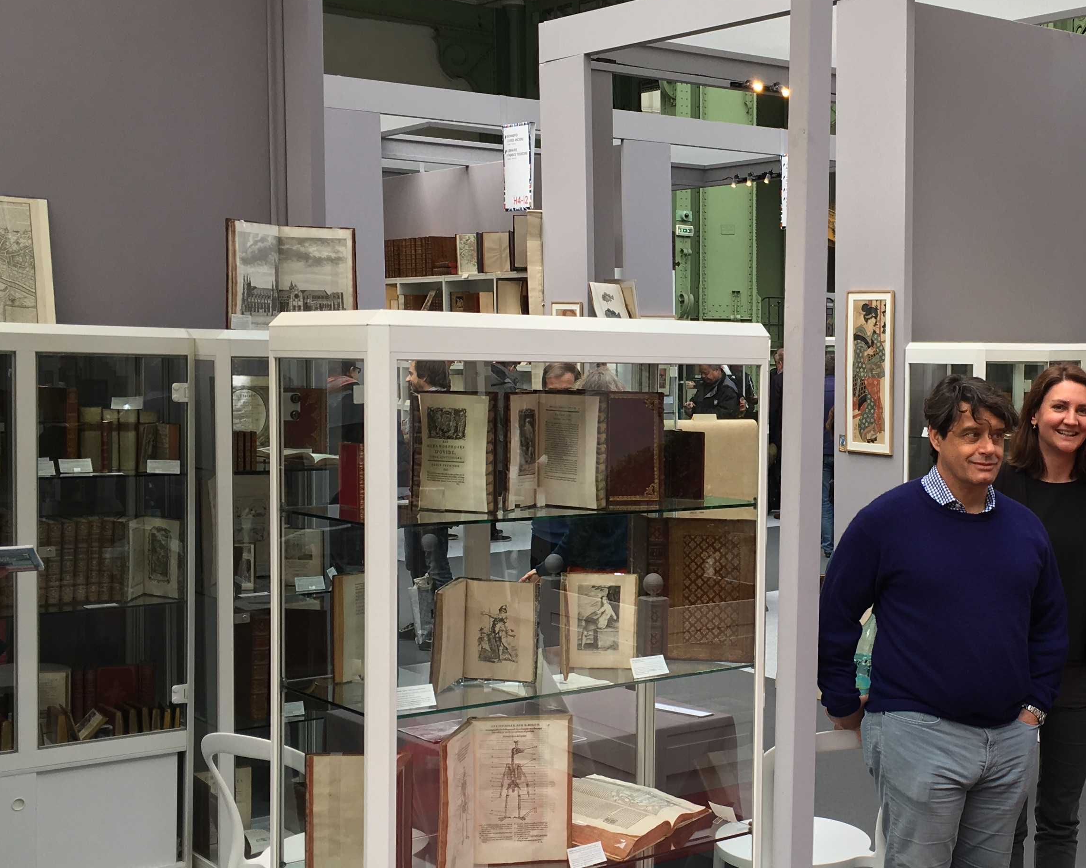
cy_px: 476
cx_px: 843
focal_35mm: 50
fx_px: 1607
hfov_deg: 36.3
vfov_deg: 30.2
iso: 25
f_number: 2.2
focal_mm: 4.15
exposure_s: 1/132
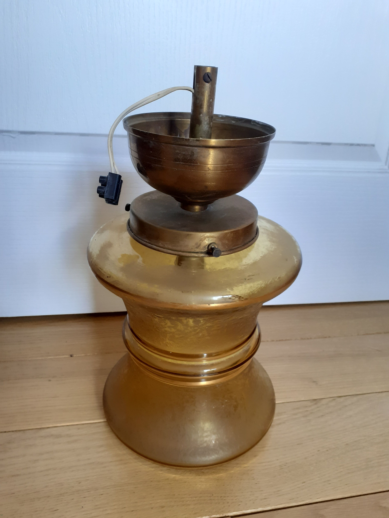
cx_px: 194
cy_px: 259
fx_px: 405
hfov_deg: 51.4
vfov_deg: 65.3
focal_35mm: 27
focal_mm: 3.6
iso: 160
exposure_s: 1/50
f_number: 1.9
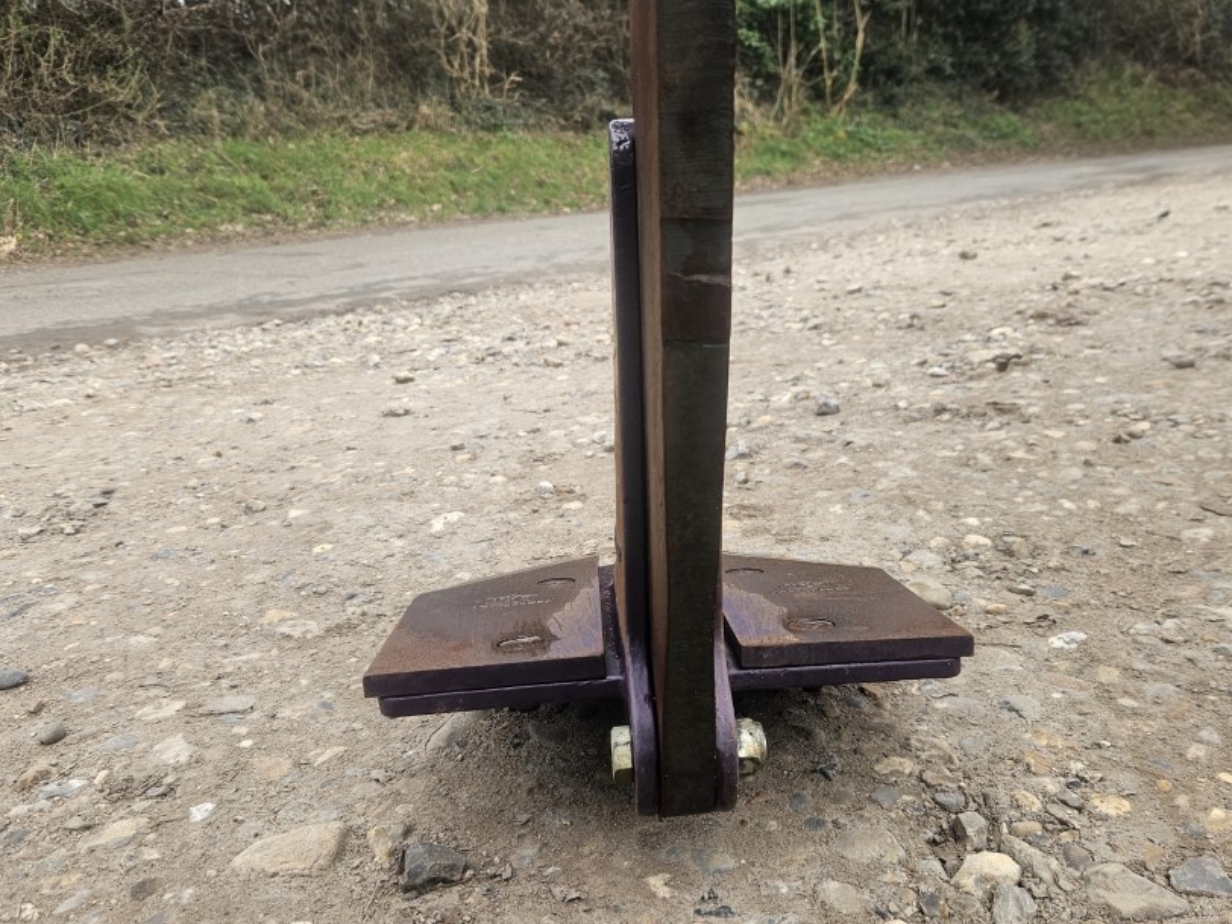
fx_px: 1032
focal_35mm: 29
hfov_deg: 61.6
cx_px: 663
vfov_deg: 48.1
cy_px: 520
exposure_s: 1/180
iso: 40
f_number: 1.8
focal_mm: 5.4
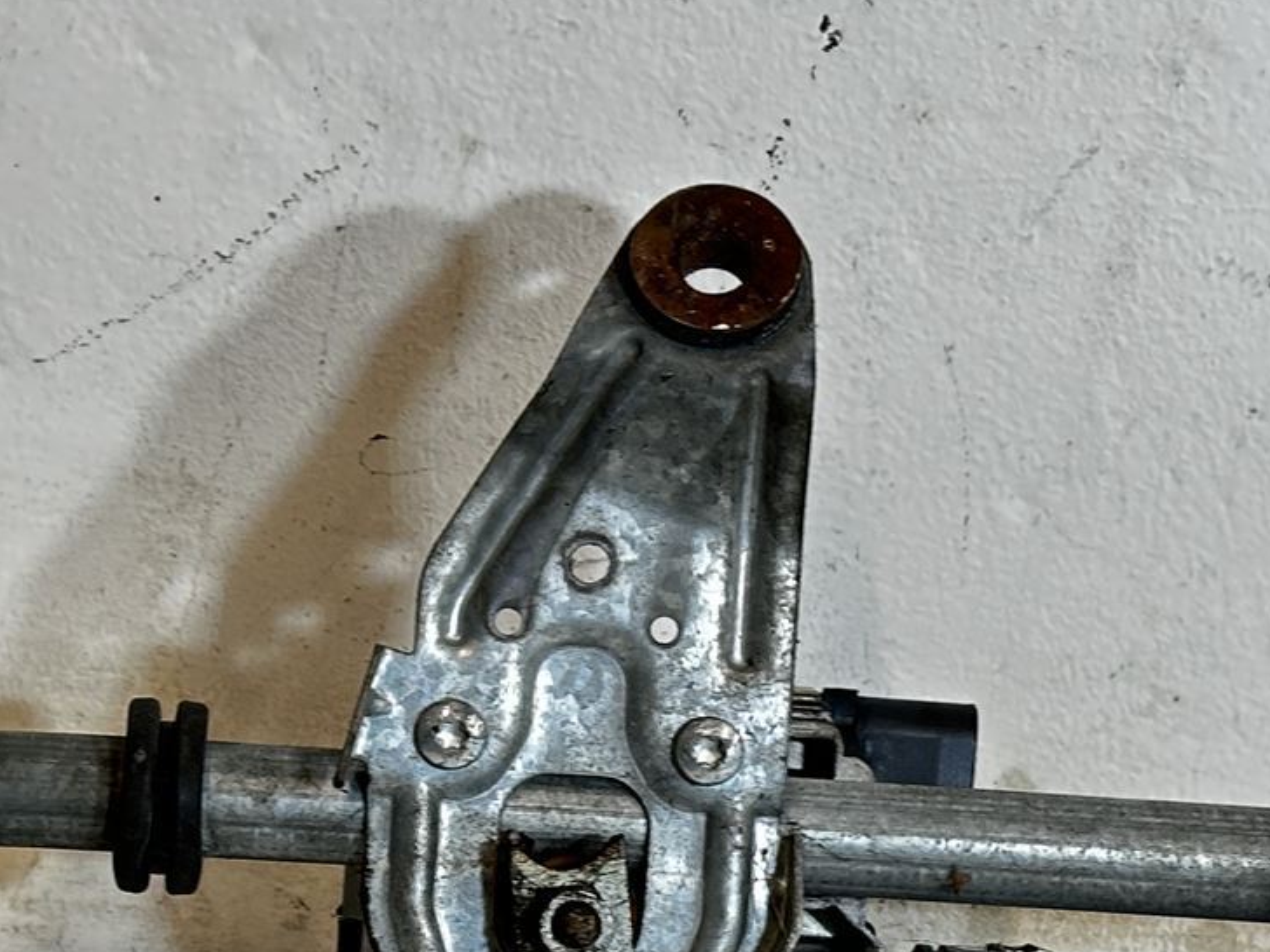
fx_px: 4953
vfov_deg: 10.9
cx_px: 469
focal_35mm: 135
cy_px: 910
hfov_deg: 14.6
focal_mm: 6.86
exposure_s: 1/50
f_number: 1.78
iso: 100
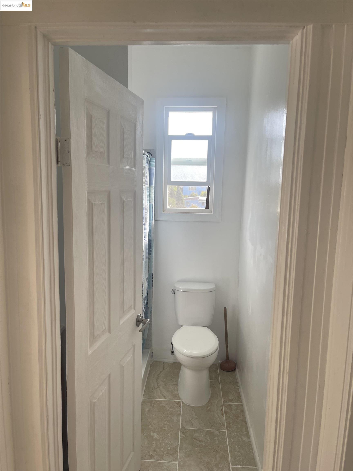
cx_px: 176
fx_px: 340
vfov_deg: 69.4
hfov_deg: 54.9
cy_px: 236
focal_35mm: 25
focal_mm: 5.1
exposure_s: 1/223
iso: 32
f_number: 1.6
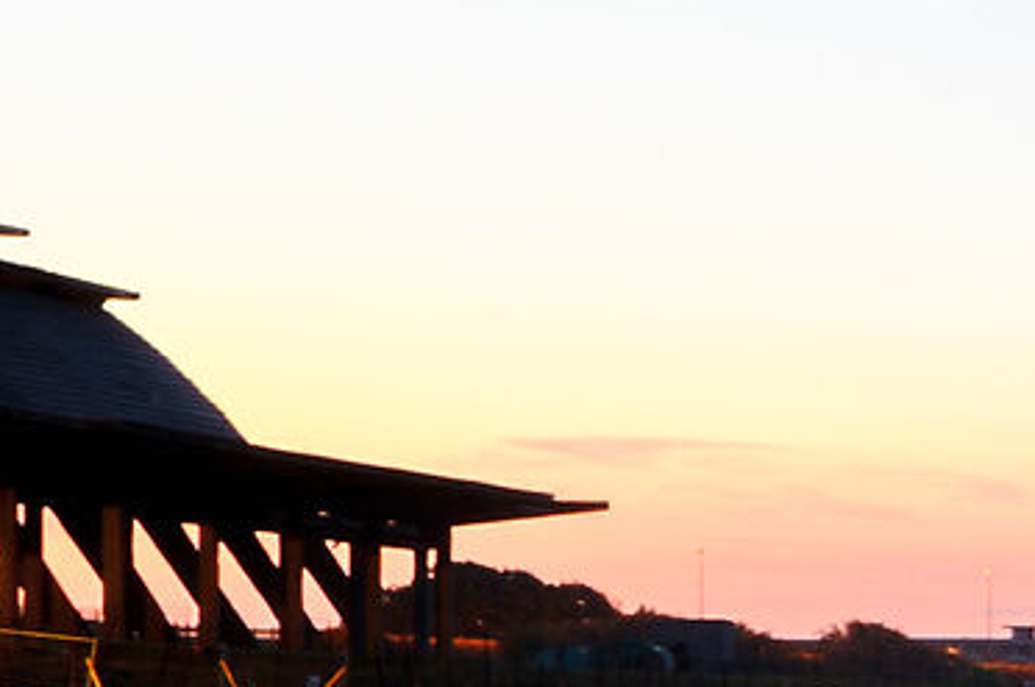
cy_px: 750
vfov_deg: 11.6
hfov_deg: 11.2
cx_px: 3086
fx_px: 3331
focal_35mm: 116
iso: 100
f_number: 10
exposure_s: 10
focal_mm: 12
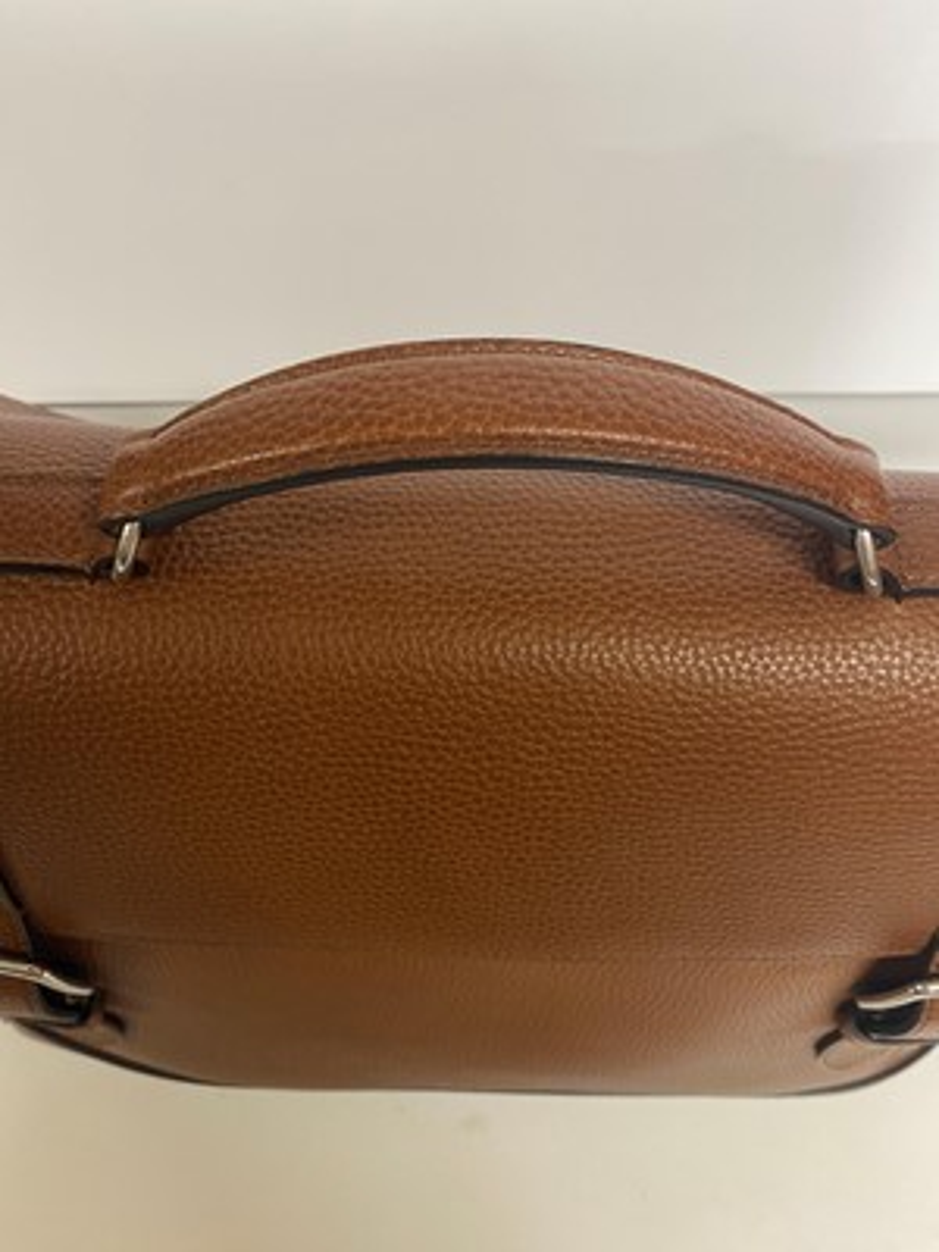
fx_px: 940
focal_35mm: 26
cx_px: 470
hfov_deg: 53.1
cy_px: 626
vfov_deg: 67.3
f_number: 1.8
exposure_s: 1/50
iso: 160
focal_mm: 4.25
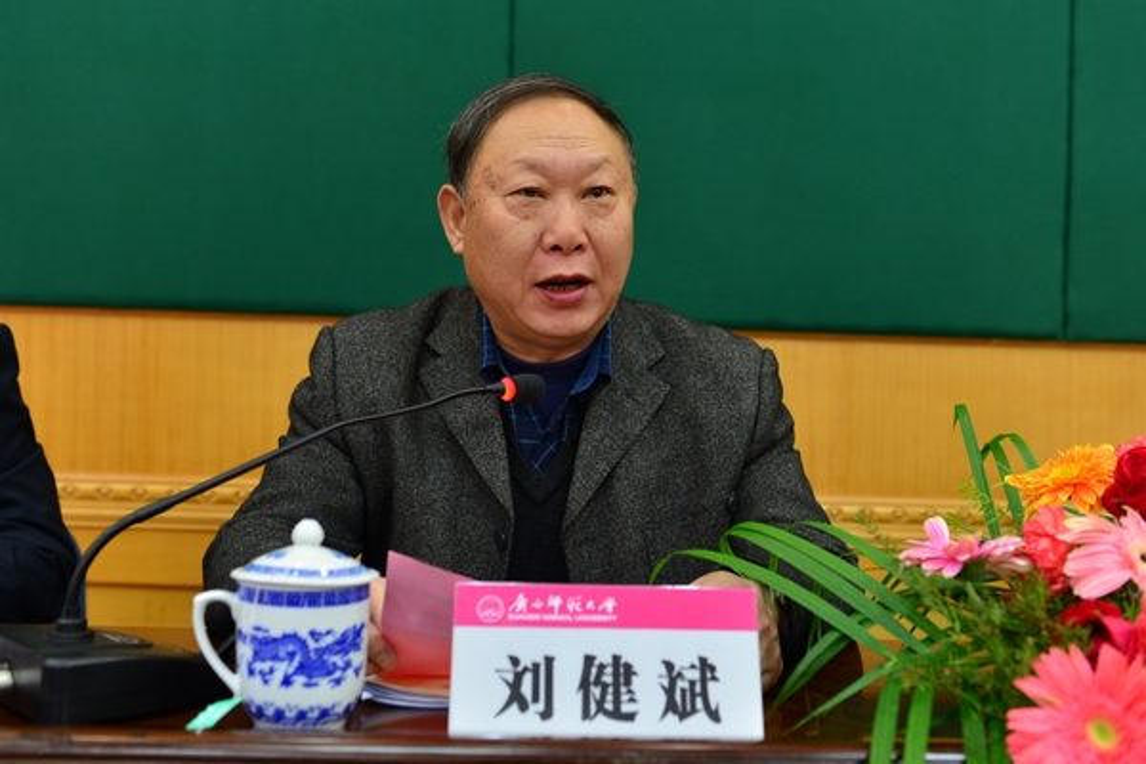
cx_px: 573
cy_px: 382
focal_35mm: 38
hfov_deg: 50.7
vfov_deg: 35.1
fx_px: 1210
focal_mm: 38
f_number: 3.5
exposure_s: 1/50
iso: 1250
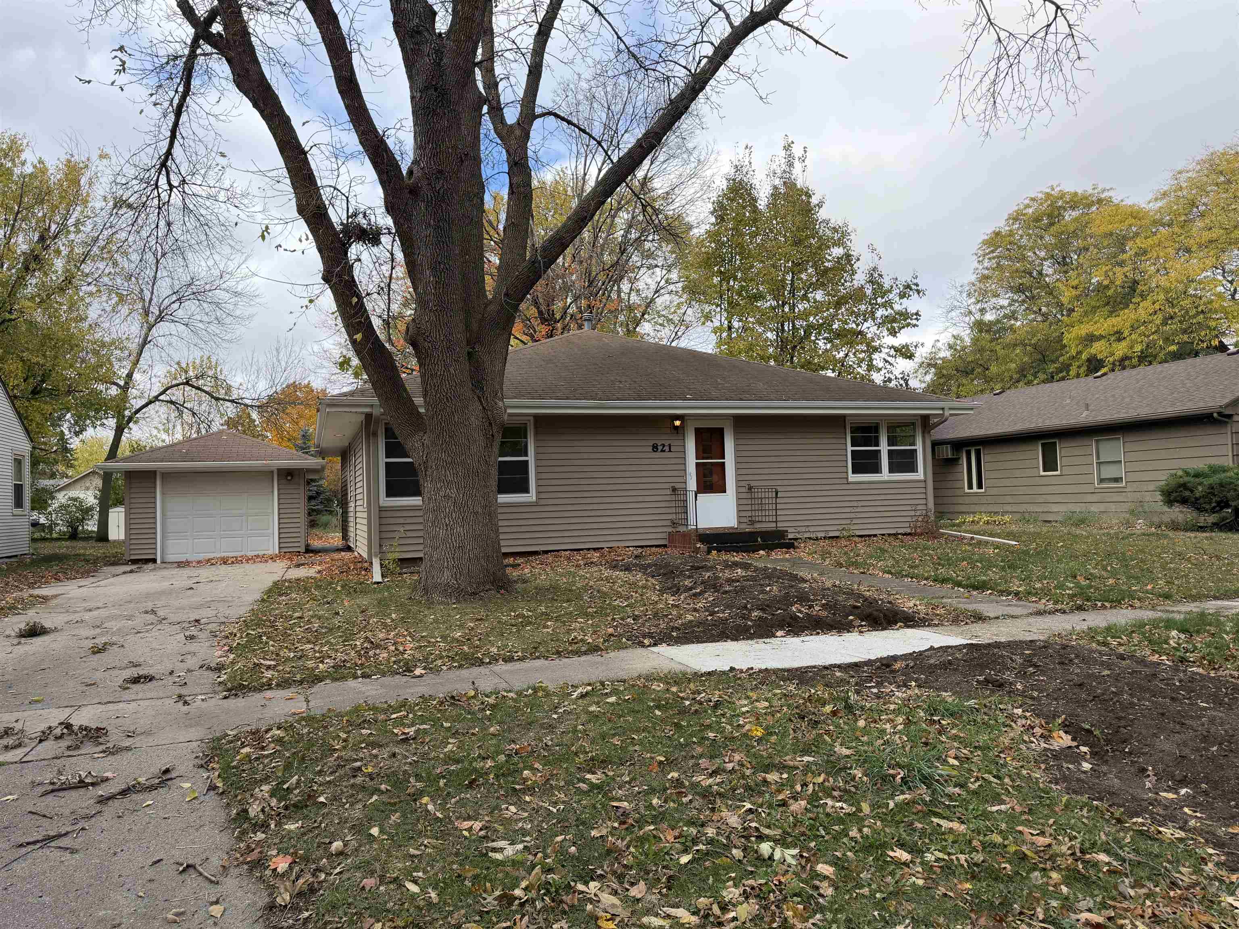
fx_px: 859
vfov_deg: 56.8
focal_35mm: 24
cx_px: 620
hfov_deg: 71.6
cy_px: 464
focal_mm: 6.76
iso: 100
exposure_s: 1/2000
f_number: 1.78
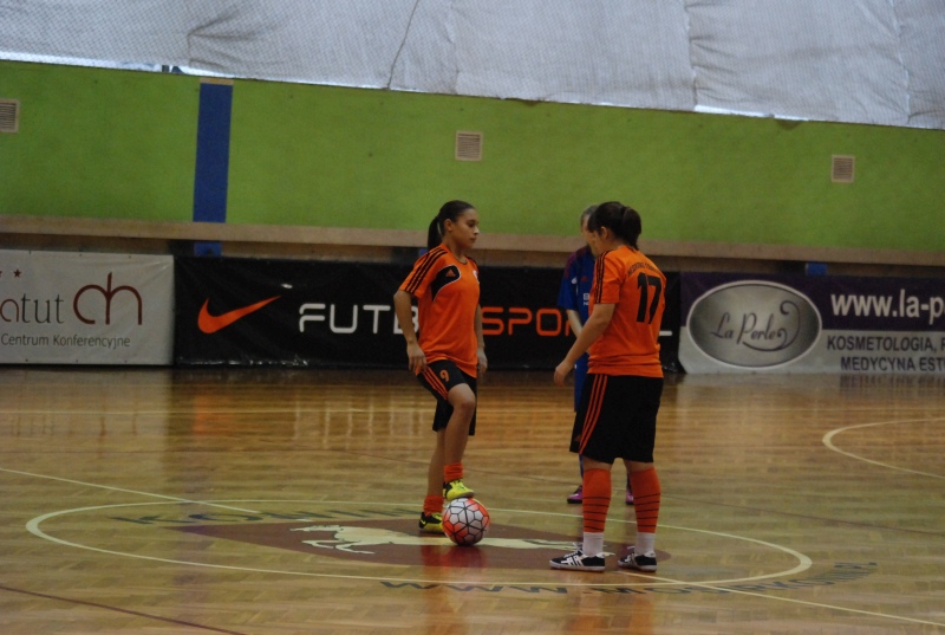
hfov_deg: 15.9
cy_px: 318
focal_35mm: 129
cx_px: 472
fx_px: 3393
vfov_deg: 10.7
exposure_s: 1/200
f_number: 4
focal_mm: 86
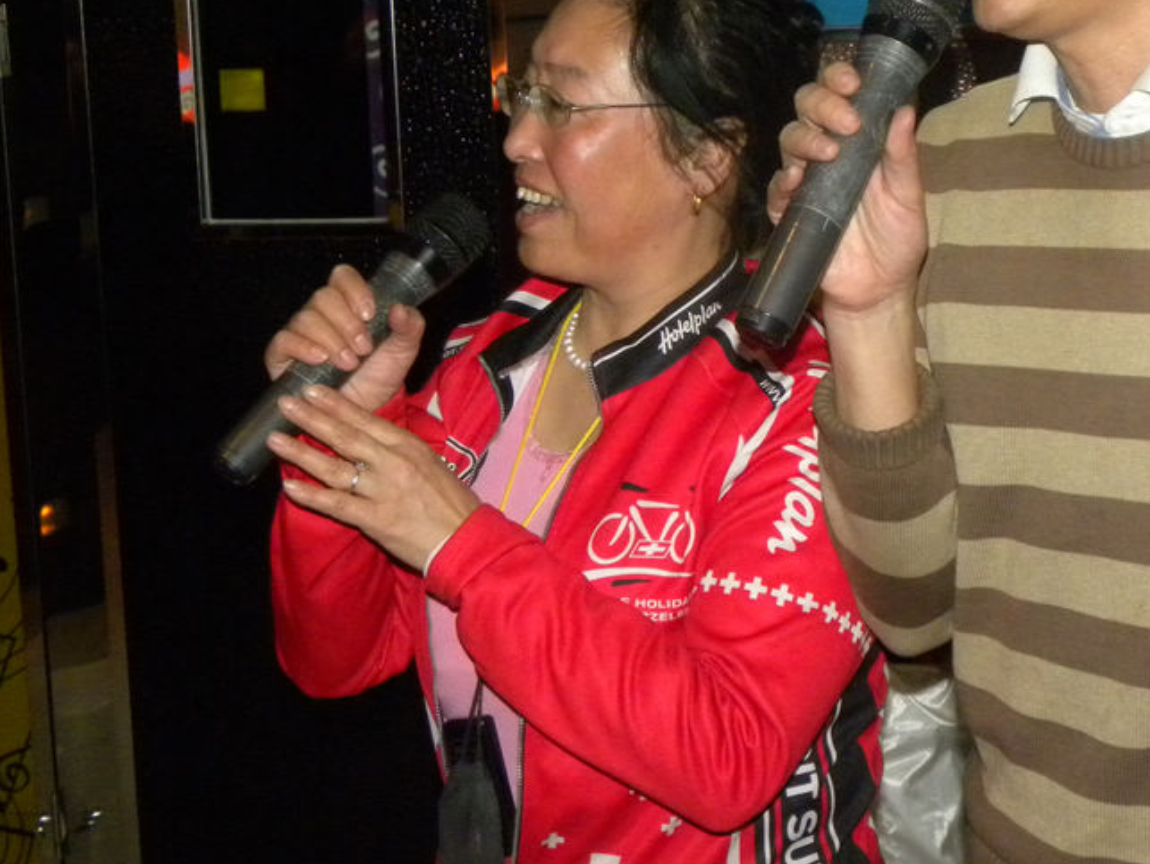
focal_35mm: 69
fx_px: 2294
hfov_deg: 27.8
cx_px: 858
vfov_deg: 21.2
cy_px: 250
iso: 400
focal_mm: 6.6
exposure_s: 1/30
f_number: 3.2
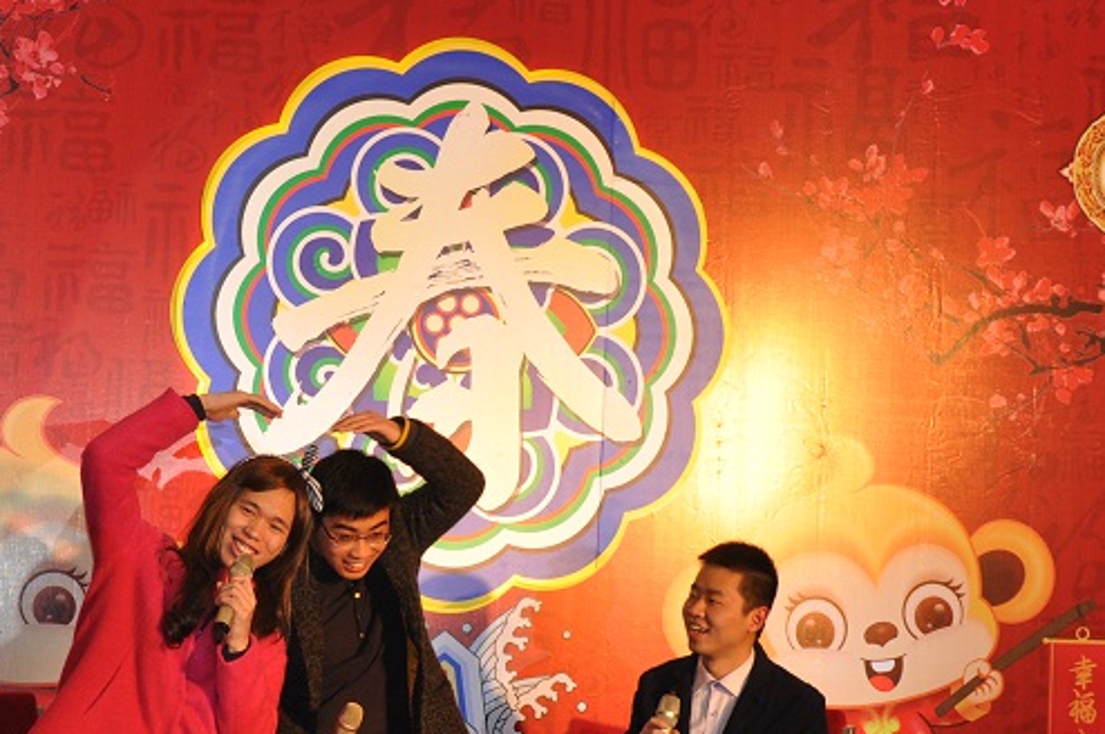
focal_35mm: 85
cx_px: 376
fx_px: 2606
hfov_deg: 23.8
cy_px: 481
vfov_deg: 16.0
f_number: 4
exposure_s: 1/125
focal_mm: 28
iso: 450
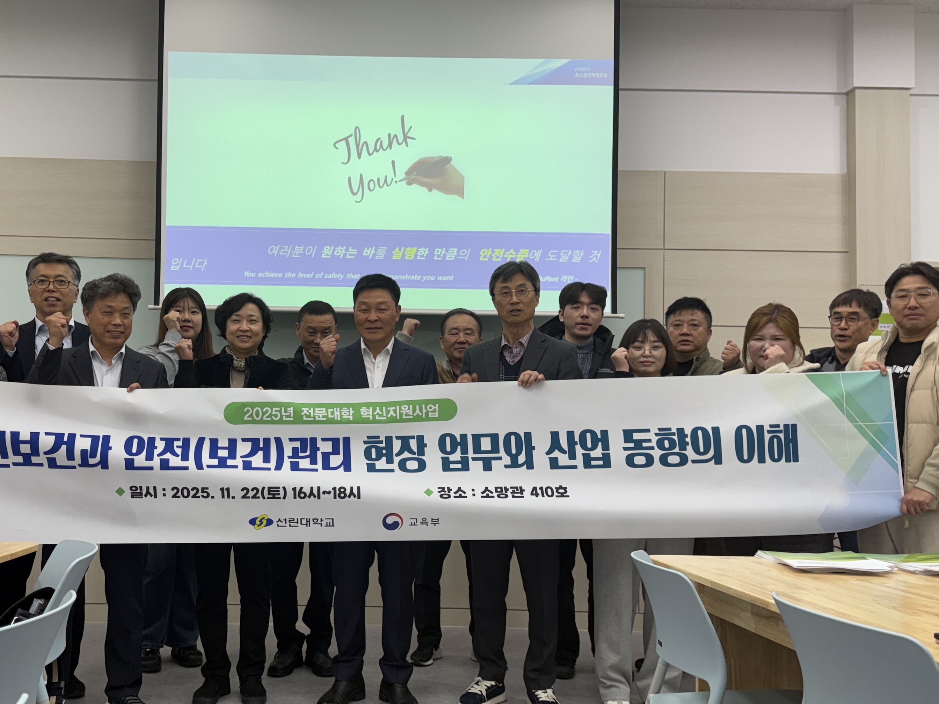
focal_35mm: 36
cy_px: 385
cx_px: 356
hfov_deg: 50.9
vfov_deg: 39.6
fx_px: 977
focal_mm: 6.76
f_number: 1.78
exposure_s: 1/125
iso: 80
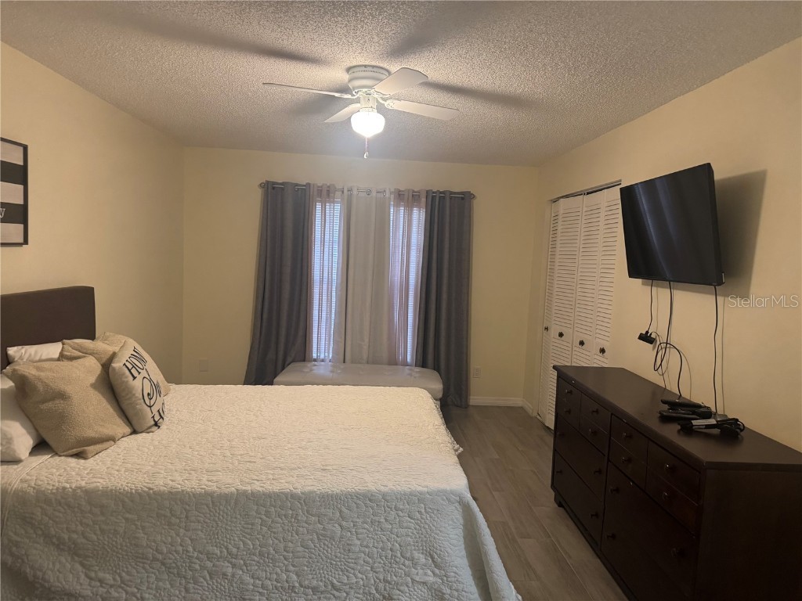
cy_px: 300
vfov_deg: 56.8
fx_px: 556
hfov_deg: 71.6
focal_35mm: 24
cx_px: 401
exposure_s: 1/60
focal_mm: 6.76
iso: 400
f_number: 1.78
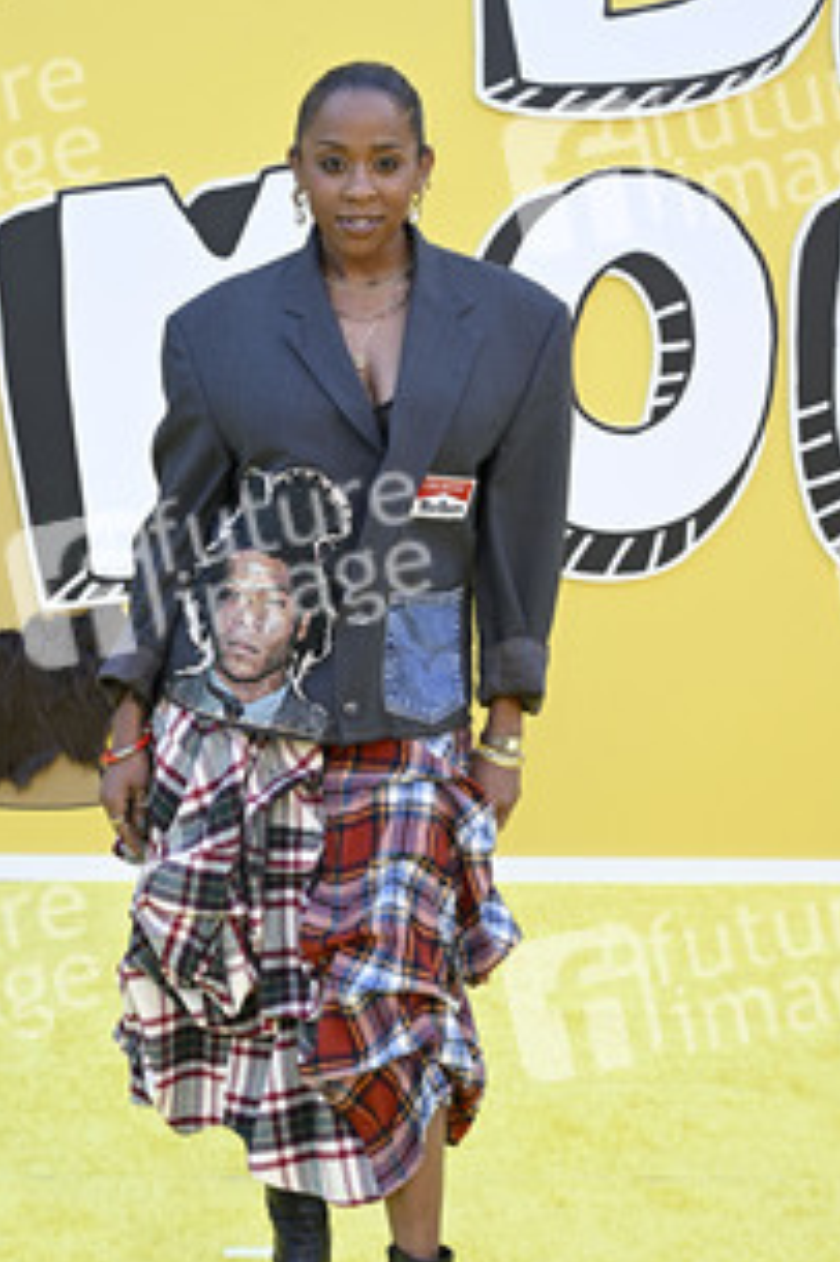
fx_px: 2207
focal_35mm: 63
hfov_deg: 21.5
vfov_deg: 31.8
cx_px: 339
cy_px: 778
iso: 640
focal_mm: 48
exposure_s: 1/200
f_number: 7.1
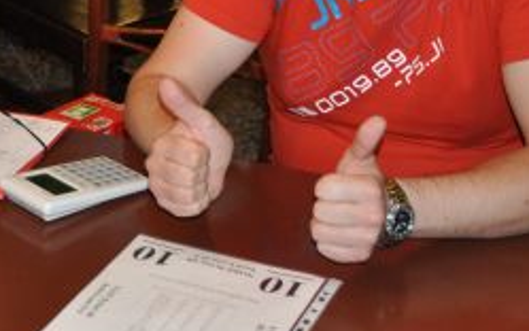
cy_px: -5
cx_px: -64
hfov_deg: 19.9
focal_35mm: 99
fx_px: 1431
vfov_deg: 13.0
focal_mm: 27
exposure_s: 1/60
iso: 800
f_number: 3.8
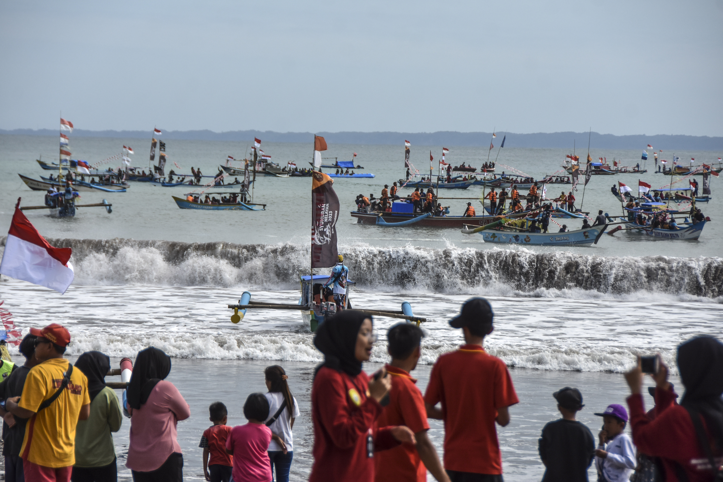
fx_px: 3615
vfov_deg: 7.6
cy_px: 241
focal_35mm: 180
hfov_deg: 11.4
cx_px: 362
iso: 500
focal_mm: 120
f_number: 5.3
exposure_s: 1/4000
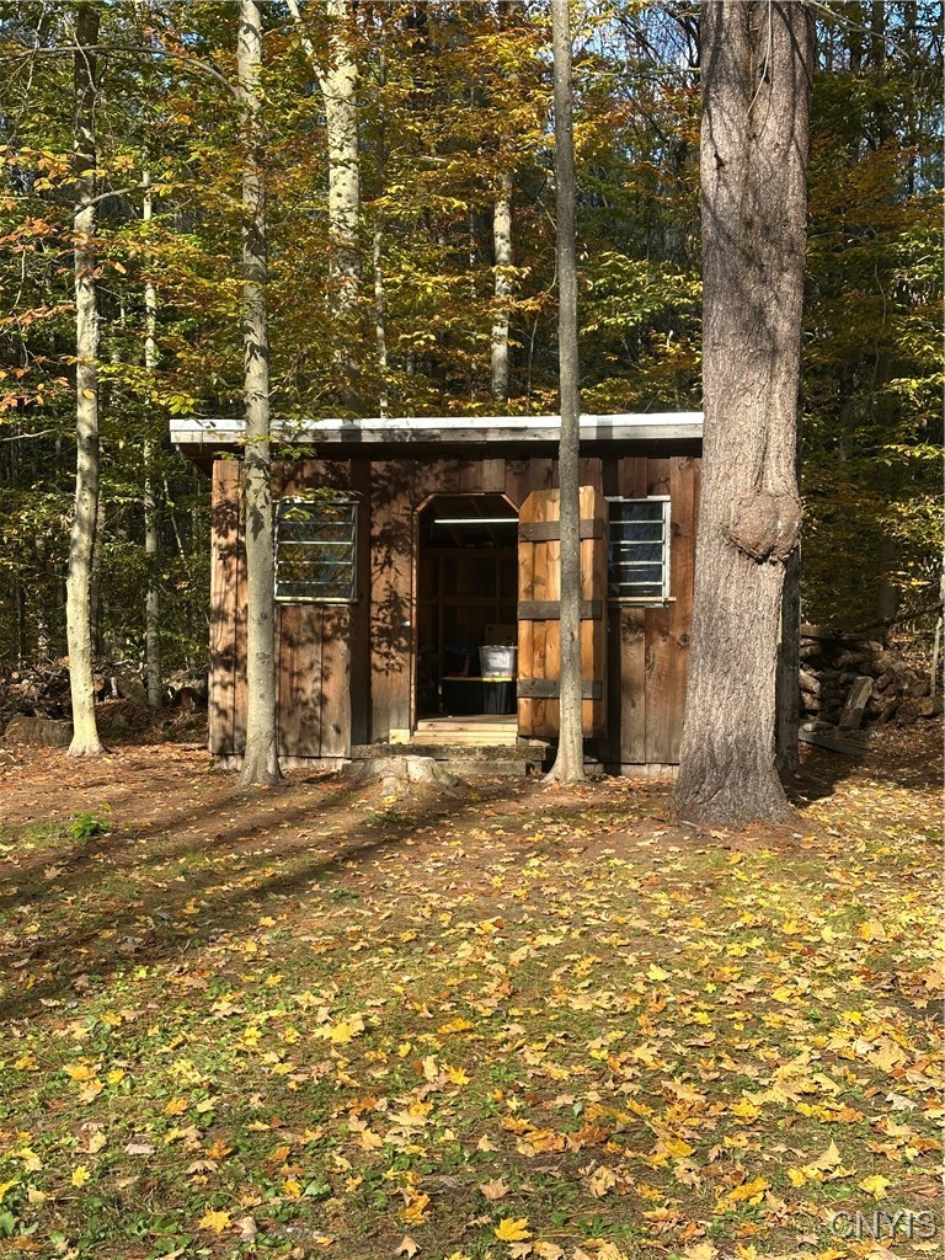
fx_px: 1747
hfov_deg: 30.3
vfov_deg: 39.7
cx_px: 472
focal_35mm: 48
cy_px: 630
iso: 64
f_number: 1.78
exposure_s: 1/1171
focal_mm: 6.86
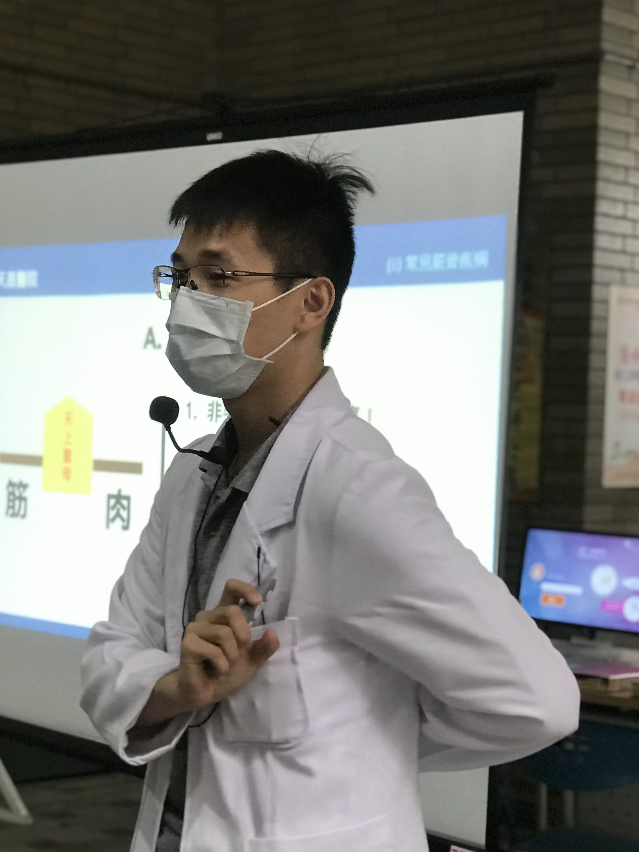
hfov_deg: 19.1
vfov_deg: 25.3
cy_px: 429
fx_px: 1895
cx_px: 205
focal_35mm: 77
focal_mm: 6.6
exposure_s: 1/60
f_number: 2.8
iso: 250
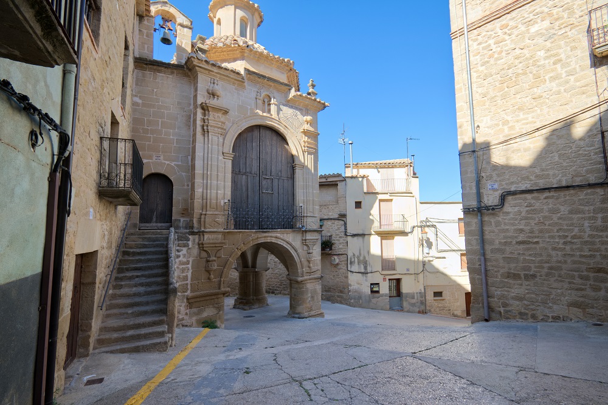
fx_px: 279
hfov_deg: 95.0
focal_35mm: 16
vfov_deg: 72.1
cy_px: 202
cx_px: 304
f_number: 6.3
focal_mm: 11
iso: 100
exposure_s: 1/250
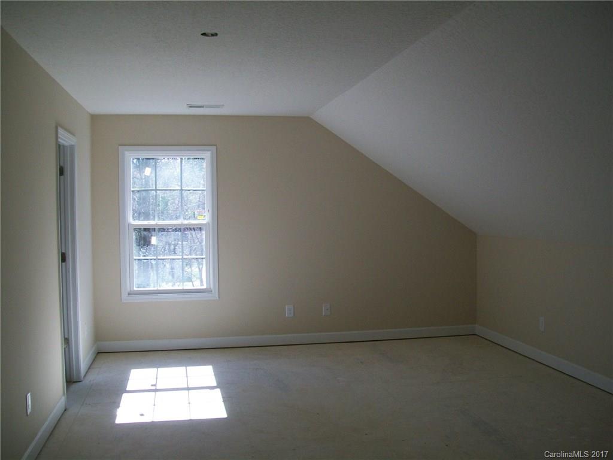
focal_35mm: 36
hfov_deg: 51.4
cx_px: 306
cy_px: 230
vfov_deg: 39.7
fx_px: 638
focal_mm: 6
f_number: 2.7
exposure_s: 1/160
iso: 64
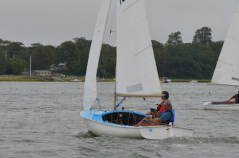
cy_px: 31
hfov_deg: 8.0
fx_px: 1702
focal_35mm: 257
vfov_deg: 5.3
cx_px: 190
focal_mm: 82
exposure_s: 1/250
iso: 100
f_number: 8
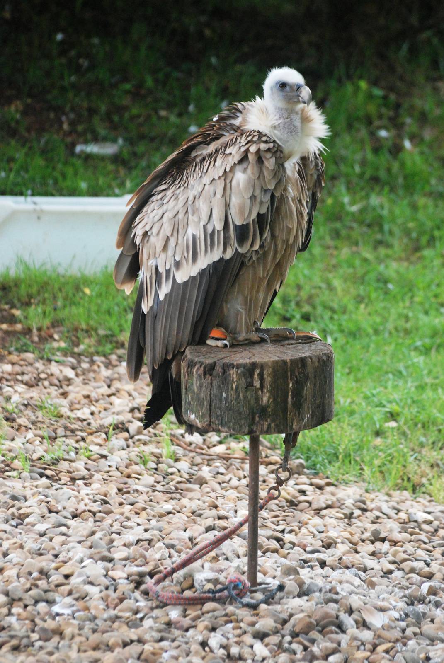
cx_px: 222
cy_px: 332
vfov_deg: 8.1
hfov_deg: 5.4
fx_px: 4704
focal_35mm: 255
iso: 1600
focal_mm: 170
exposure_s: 1/640
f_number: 4.8
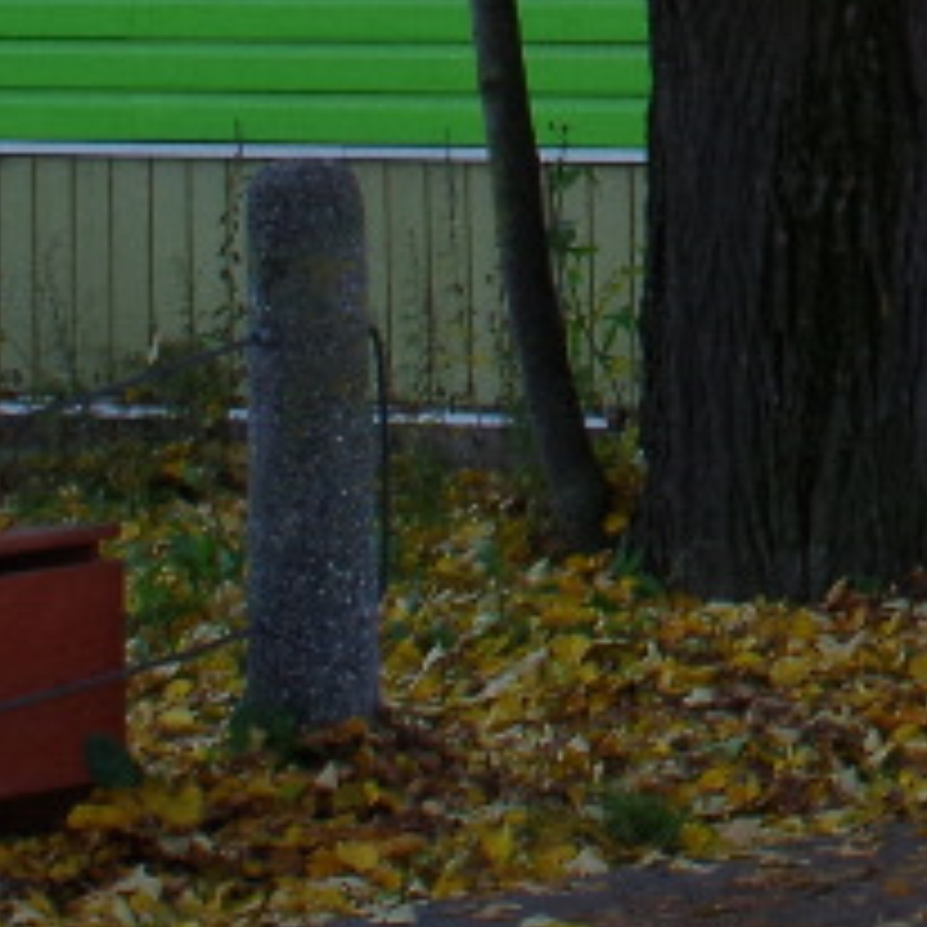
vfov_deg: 5.2
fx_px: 9968
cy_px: -994
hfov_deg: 5.2
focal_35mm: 329
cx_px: 1814
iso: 500
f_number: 11
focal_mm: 33
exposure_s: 1/160
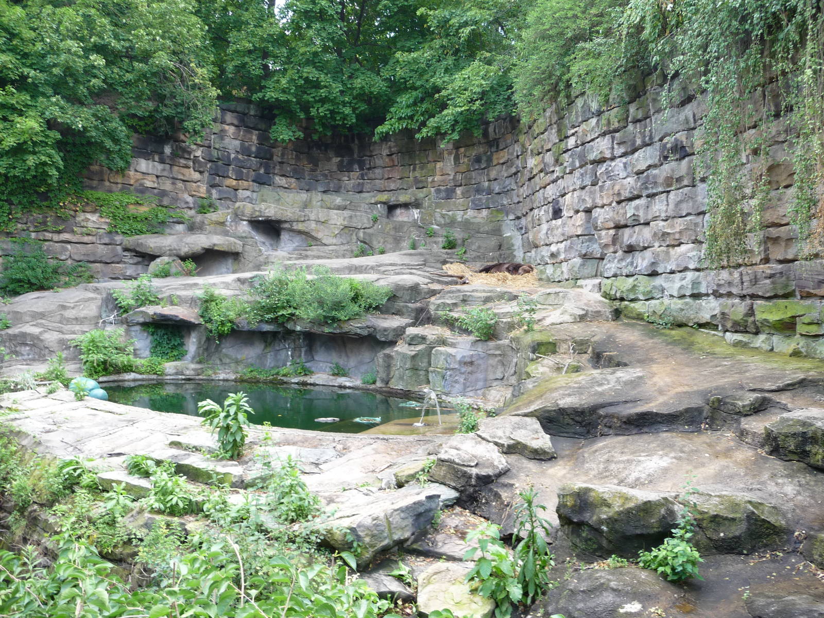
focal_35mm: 28
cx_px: 412
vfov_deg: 49.7
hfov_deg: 63.4
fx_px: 667
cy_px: 309
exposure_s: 1/40
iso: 100
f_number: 3.3
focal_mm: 4.7
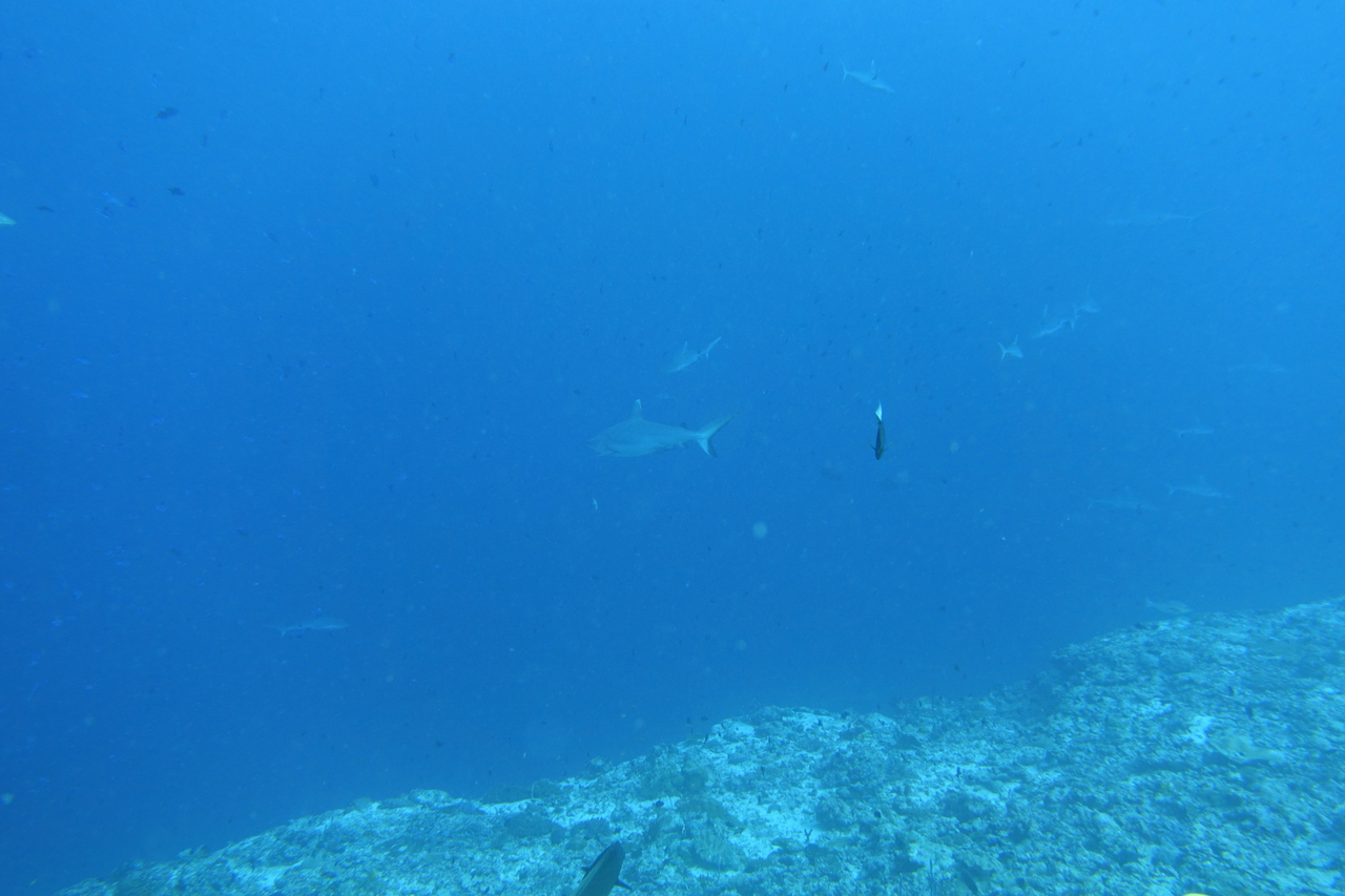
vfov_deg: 45.0
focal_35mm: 29
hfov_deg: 63.7
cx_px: 672
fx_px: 1083
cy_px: 448
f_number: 2.8
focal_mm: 10.51
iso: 125
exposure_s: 1/80
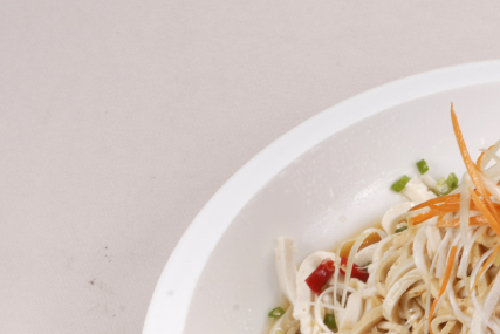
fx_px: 3001
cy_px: 358
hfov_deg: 9.4
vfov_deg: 6.3
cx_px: 556
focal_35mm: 216
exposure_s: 1/100
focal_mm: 60
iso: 100
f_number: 25
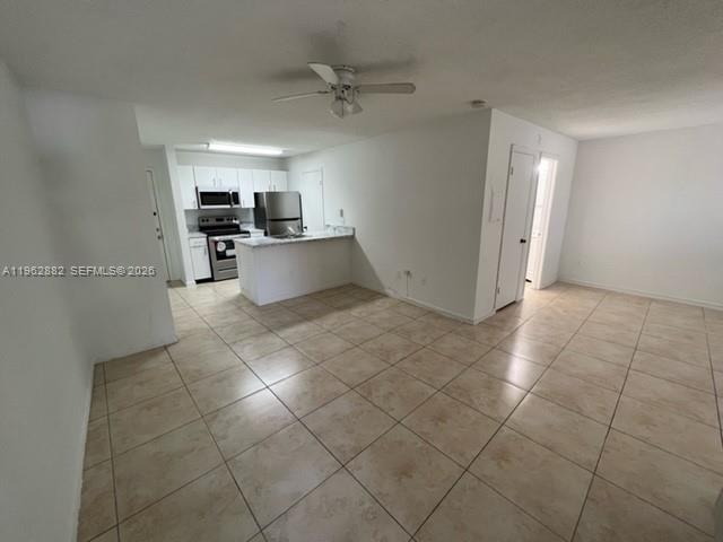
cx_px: 362
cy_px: 271
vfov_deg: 89.9
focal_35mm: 13
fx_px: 272
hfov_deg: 106.2
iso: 200
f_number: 1.8
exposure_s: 1/120
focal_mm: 1.57
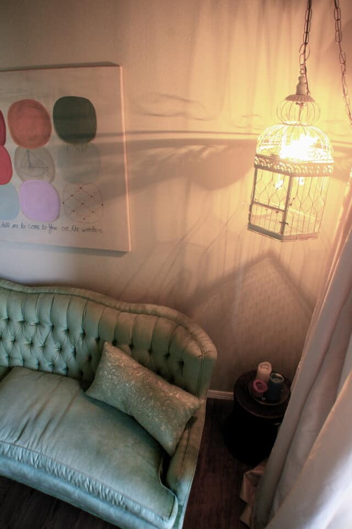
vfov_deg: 62.0
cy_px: 264
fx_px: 441
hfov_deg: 43.5
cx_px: 176
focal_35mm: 30
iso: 800
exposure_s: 1/15
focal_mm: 20
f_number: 5.6
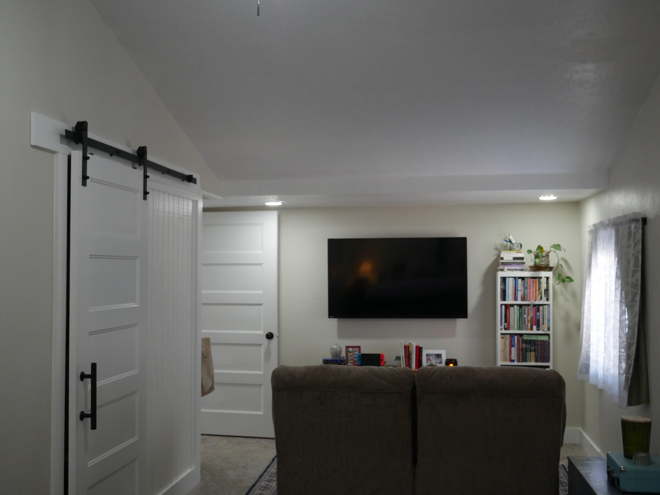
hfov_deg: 42.9
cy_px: 248
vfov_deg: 32.9
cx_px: 330
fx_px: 839
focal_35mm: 44
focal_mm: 22
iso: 1600
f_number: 4.7
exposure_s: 1/60
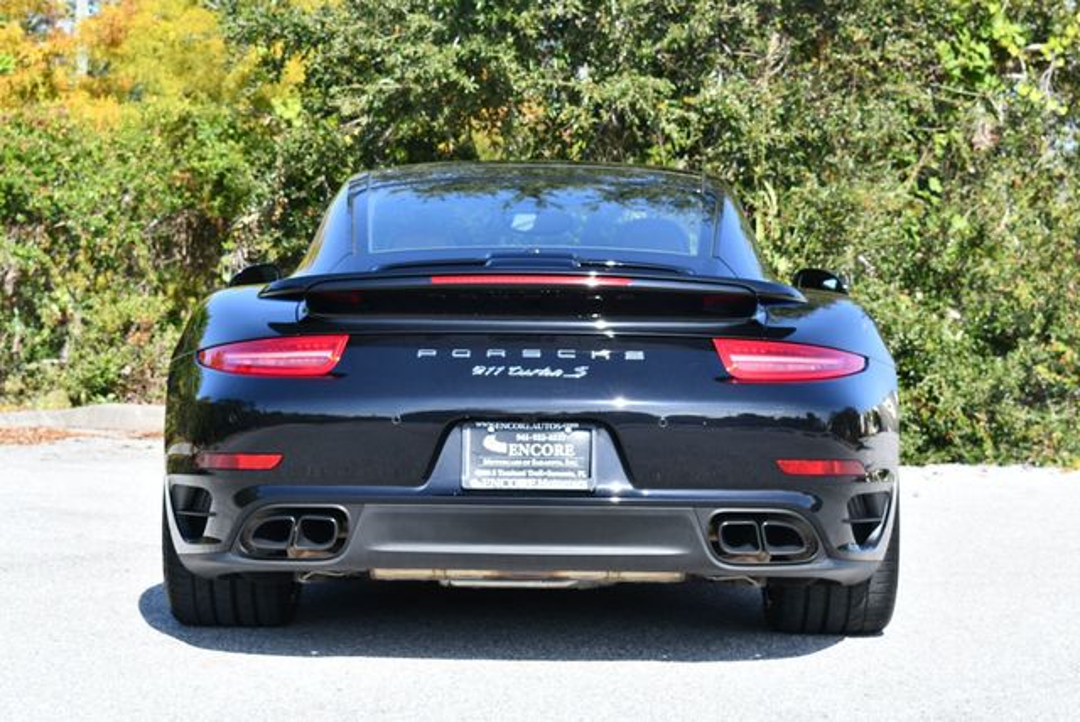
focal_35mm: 96
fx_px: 2883
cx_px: 540
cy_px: 361
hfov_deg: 21.2
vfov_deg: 14.3
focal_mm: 48
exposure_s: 1/250
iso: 200
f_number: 8
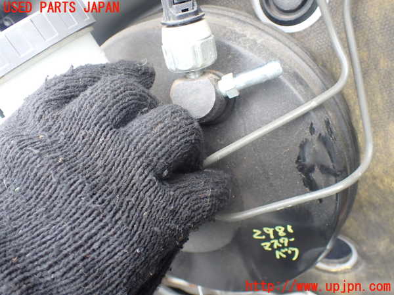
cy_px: 148
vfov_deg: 46.8
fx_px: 341
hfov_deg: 60.0
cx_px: 197
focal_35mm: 30
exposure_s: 1/125
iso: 160
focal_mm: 5.4
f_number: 2.3
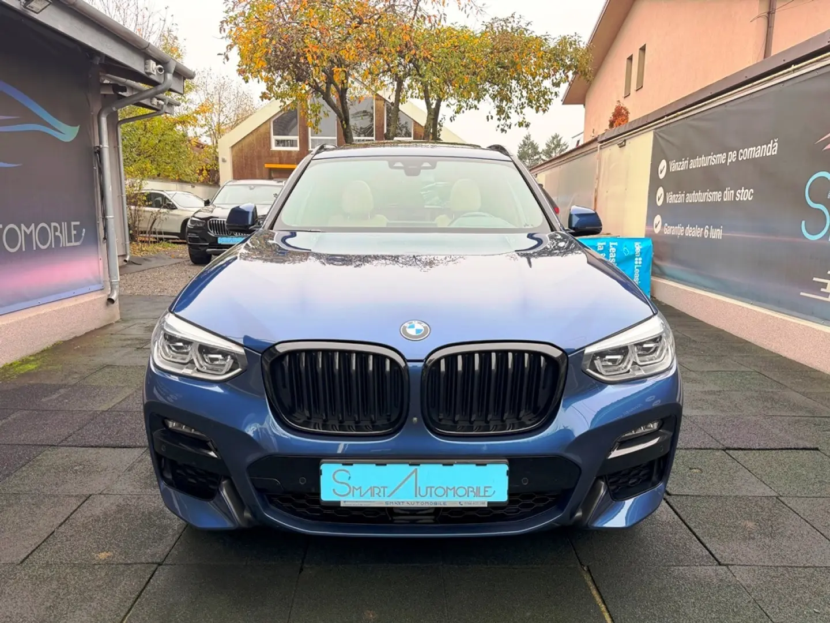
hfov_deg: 71.6
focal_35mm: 24
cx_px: 415
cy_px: 312
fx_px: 575
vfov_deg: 56.8
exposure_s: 1/208
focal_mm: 6.76
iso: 125
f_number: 1.78
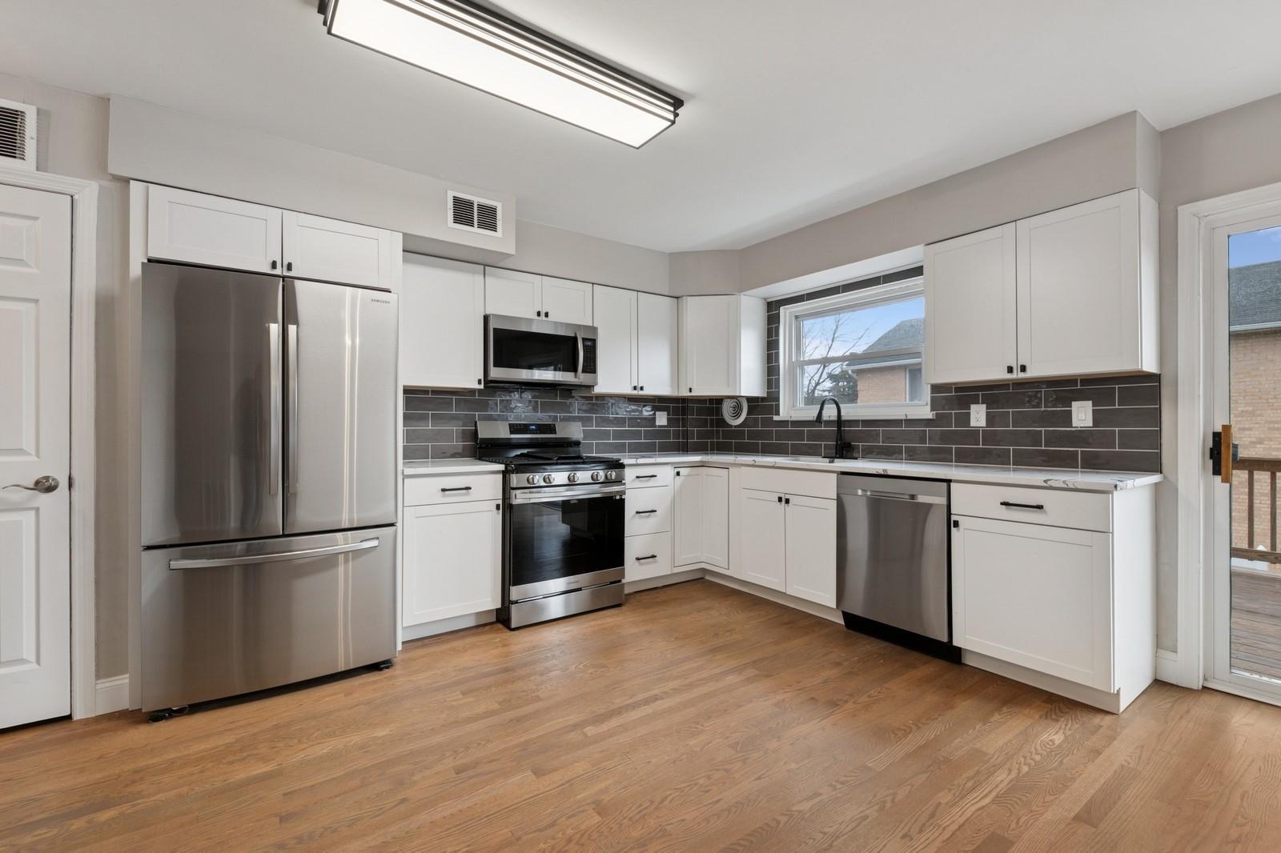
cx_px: 640
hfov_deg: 100.4
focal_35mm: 15
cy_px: 426
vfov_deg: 77.3
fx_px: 534
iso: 640
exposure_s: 1/30
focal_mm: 15
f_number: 14
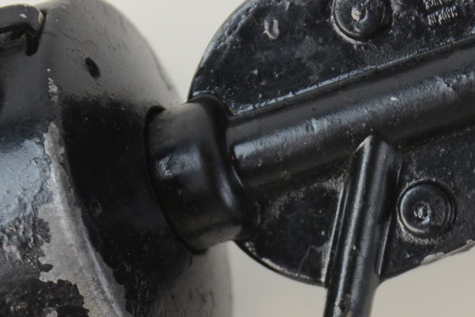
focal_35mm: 349
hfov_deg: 5.9
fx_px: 4609
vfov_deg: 3.9
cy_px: 301
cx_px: 334
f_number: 5.6
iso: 500
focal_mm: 85
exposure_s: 1/60
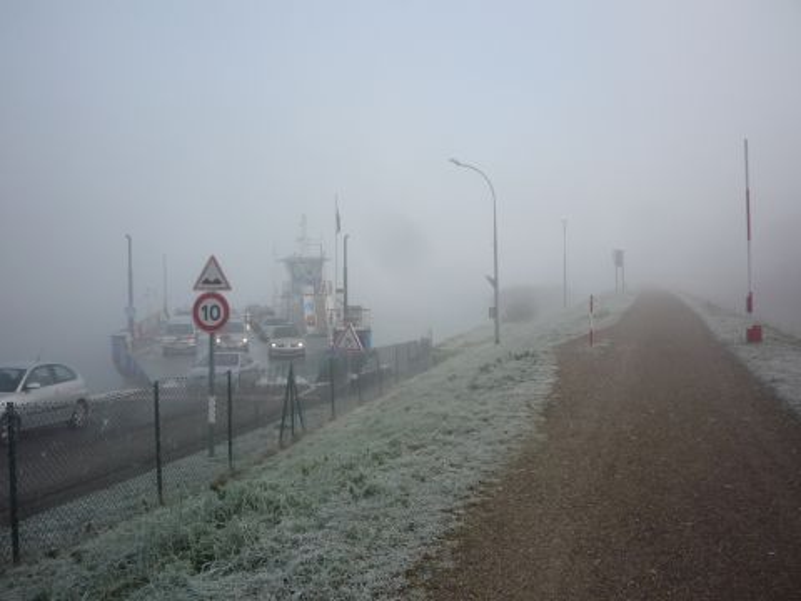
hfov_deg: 56.8
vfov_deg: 44.2
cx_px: 400
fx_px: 740
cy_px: 300
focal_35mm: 32
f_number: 4
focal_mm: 5.2
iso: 100
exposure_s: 1/400
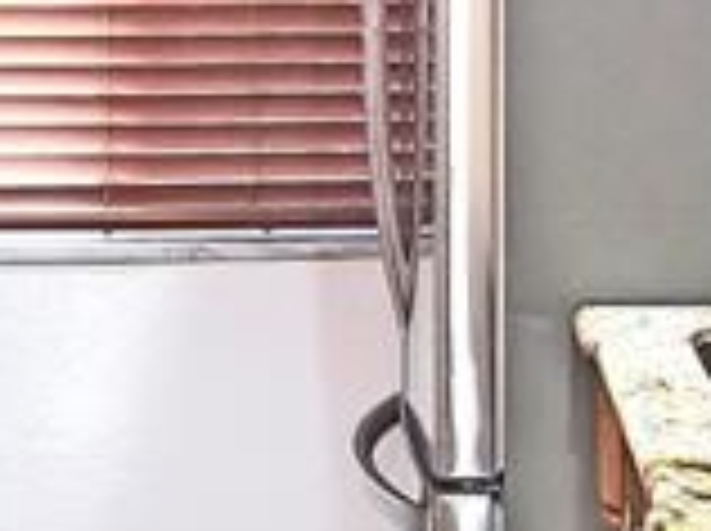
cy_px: -212
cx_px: 378
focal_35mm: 132
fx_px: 2707
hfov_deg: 15.0
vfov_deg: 10.9
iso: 200
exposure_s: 1/60
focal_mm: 5.4
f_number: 1.8
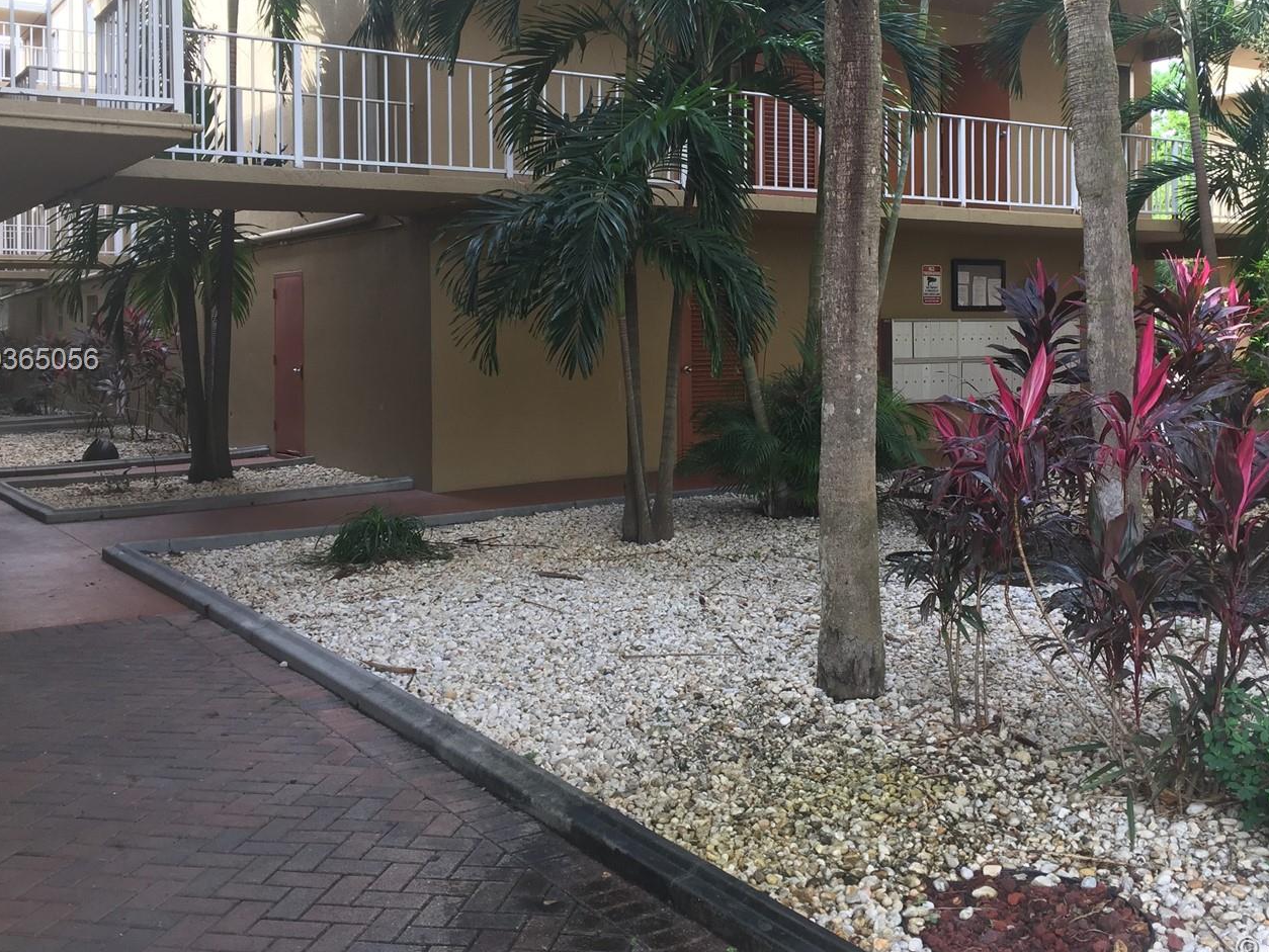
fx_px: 1357
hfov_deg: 49.8
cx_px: 755
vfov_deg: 38.5
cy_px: 361
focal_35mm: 37
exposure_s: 1/120
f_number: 2.2
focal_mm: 4.15
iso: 40
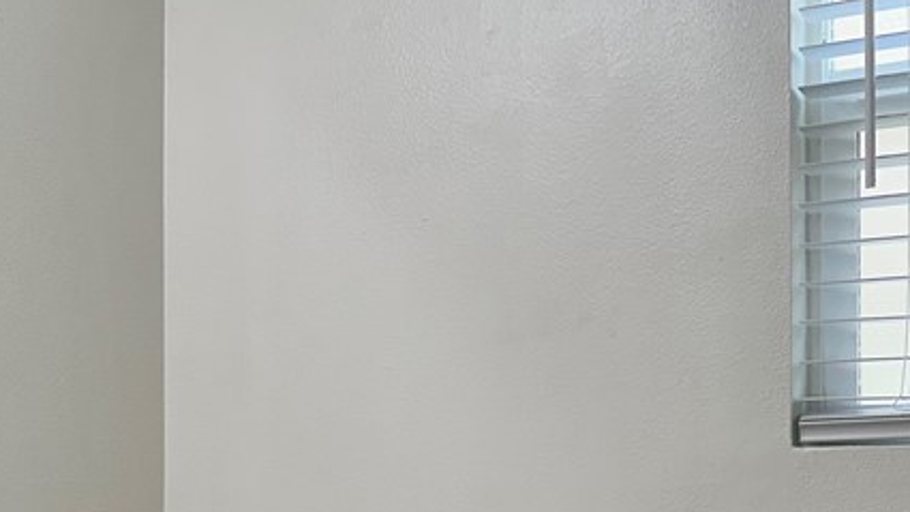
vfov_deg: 18.7
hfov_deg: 29.7
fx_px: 1520
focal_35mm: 63
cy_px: 488
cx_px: -113
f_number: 1.78
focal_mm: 6.86
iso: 64
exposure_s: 1/131
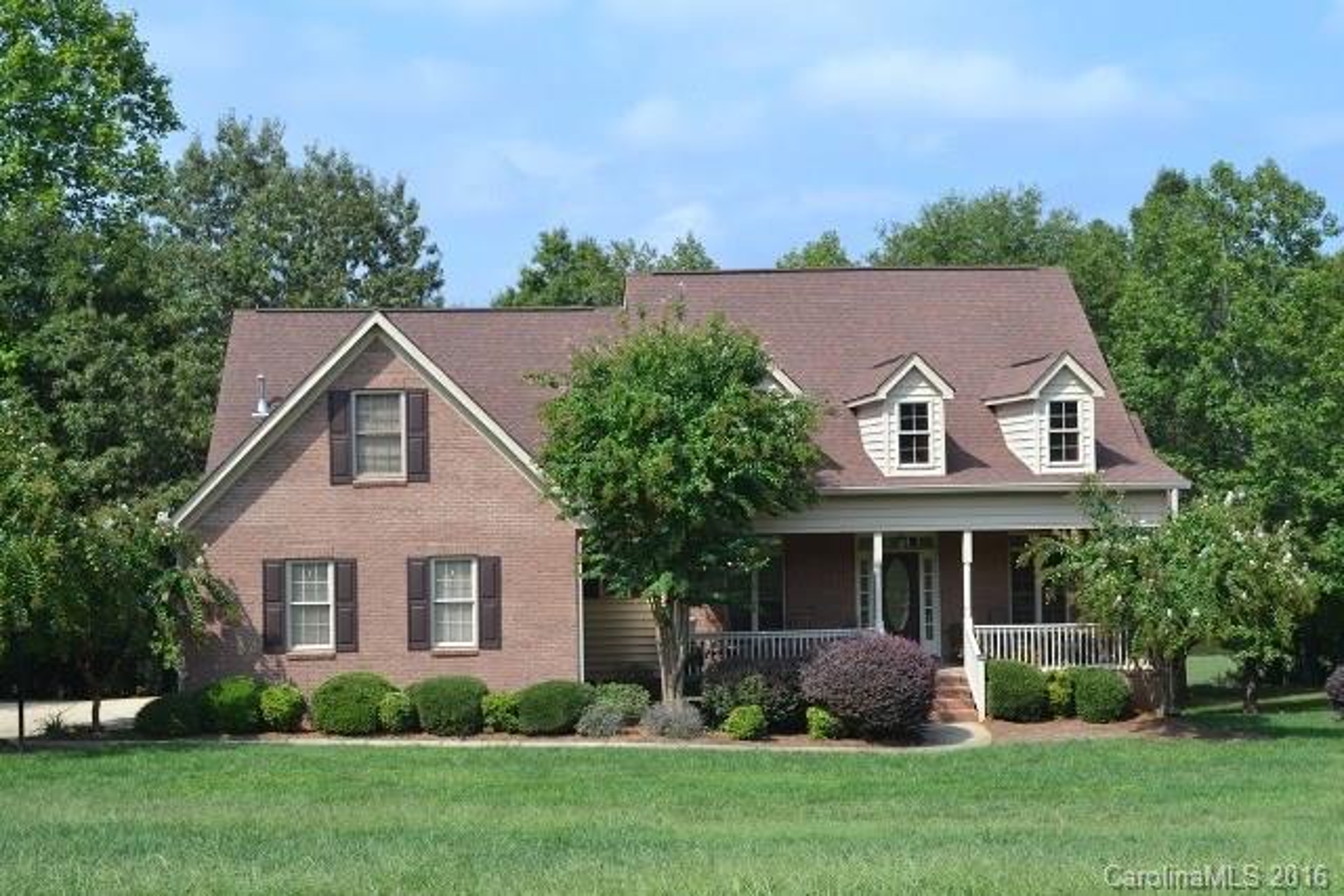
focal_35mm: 51
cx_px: 672
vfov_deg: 26.5
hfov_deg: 38.9
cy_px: 448
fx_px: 1904
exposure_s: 1/200
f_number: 7.1
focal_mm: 34
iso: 100
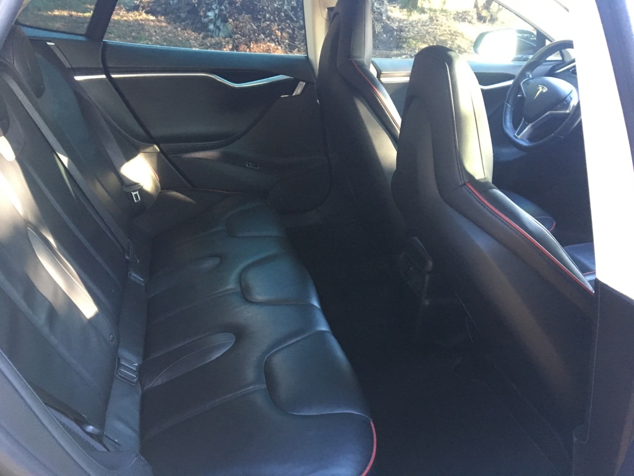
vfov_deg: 48.2
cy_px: 238
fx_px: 531
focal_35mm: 29
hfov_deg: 61.7
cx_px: 317
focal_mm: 4.15
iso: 200
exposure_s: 1/25
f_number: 2.2
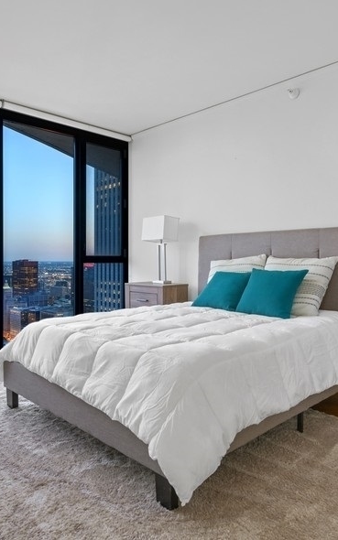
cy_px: 266
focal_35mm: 28
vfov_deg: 66.5
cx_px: 136
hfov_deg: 44.3
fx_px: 412
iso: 200
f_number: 8
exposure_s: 6
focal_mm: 18
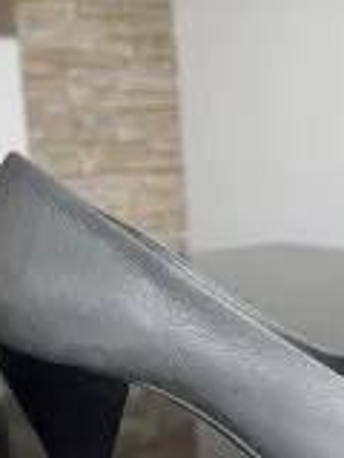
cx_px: 209
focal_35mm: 60
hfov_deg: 24.4
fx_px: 795
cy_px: 321
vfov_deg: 31.8
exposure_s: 1/50
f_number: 1.78
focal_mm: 6.76
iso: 125
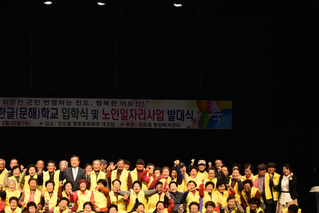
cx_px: 93
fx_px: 594
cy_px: 146
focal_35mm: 67
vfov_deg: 20.2
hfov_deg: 29.7
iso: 800
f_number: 5
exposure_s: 1/125
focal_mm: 46
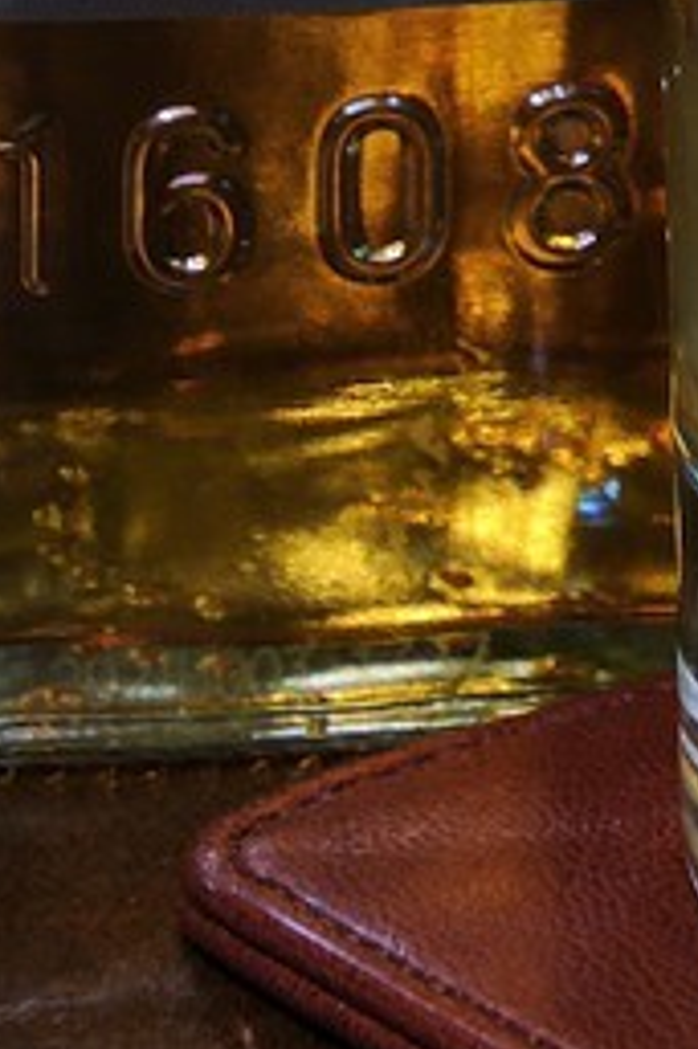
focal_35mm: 299
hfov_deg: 4.6
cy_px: -1682
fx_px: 8707
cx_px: 1033
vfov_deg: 6.5
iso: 400
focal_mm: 48
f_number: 7.1
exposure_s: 4
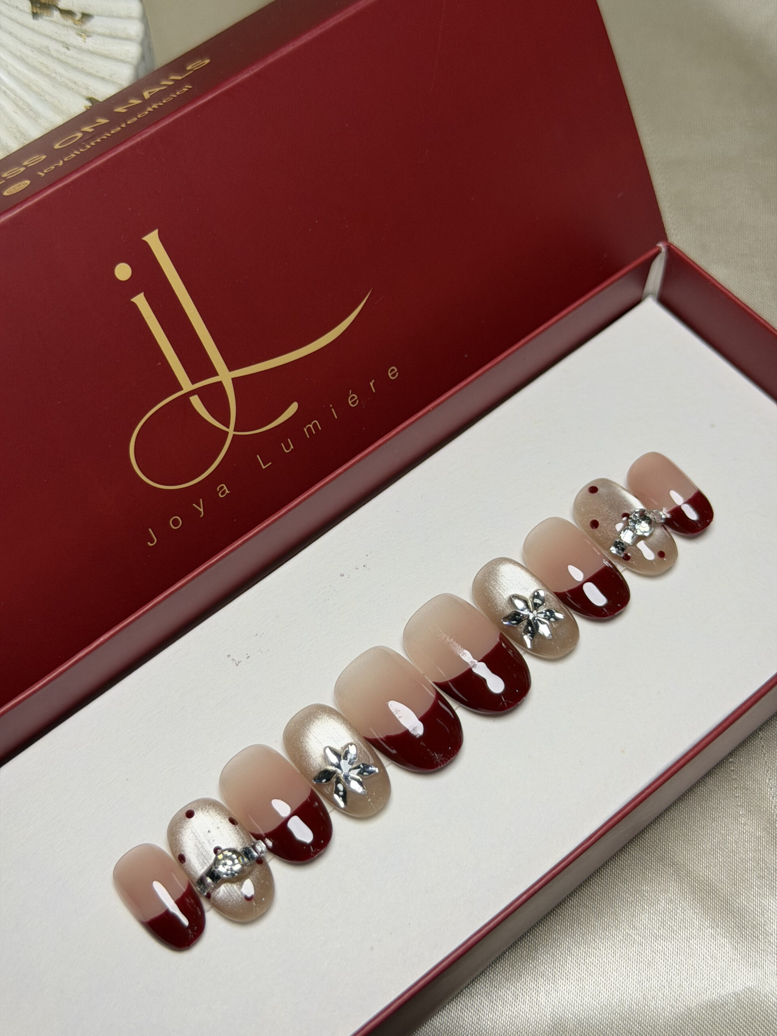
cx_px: 388
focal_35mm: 48
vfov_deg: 39.7
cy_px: 518
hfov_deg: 30.3
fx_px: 1437
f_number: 1.78
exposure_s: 1/50
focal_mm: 6.76
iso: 50
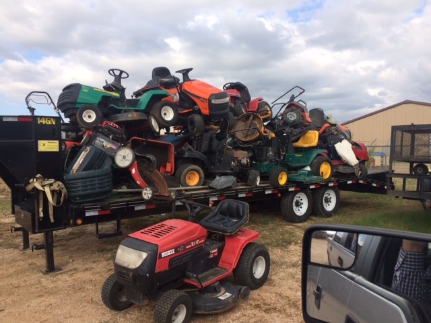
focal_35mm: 29
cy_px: 162
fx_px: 361
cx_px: 216
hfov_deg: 61.7
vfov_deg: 48.2
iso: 32
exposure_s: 1/1368
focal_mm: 4.15
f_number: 2.2
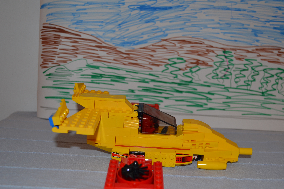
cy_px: 117
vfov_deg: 29.1
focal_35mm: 46
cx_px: 155
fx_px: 363
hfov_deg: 42.7
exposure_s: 1/60
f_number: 4
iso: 220
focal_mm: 24
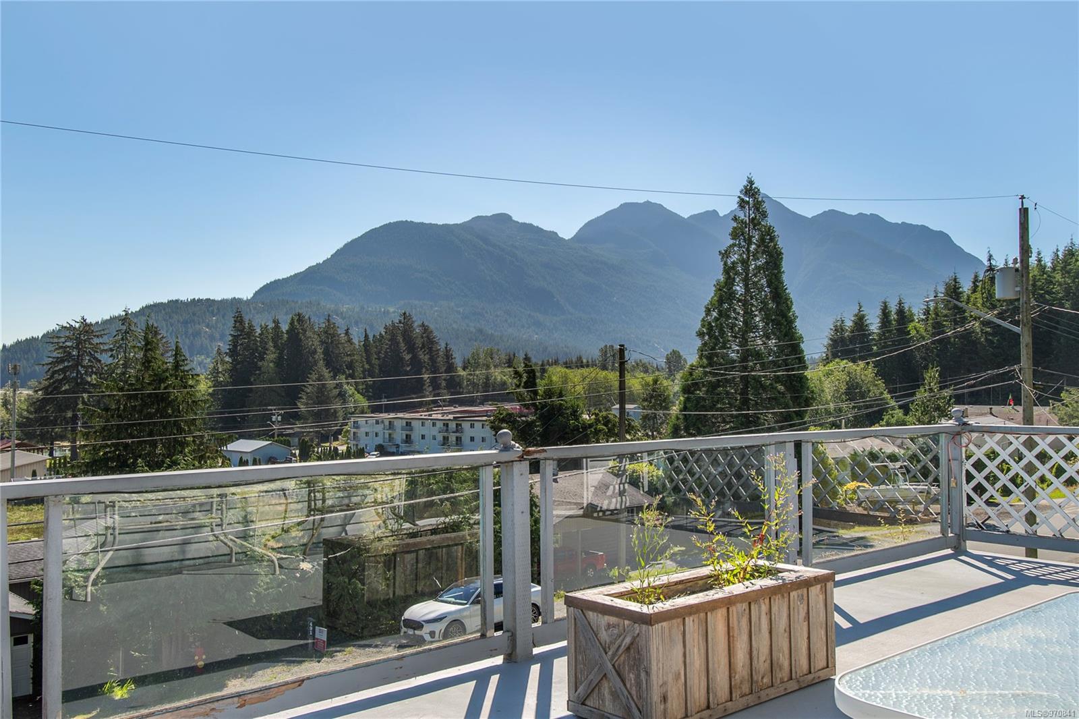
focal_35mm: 30
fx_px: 899
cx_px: 540
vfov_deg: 43.6
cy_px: 360
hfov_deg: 61.9
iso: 200
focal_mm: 20
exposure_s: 1/640
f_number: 8
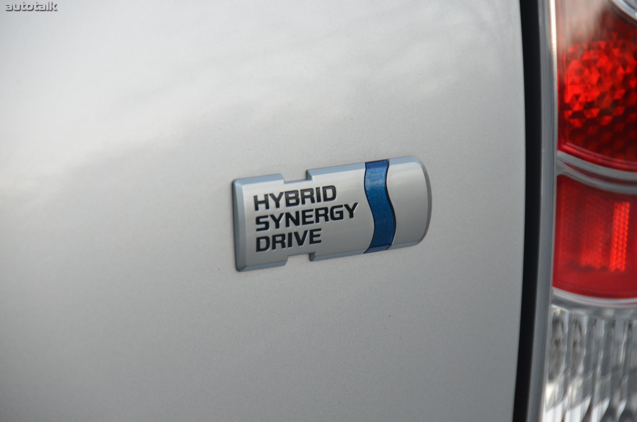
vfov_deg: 4.6
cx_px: 318
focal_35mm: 300
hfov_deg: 6.9
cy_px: 211
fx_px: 5297
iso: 1600
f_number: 5.6
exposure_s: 1/400
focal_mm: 200
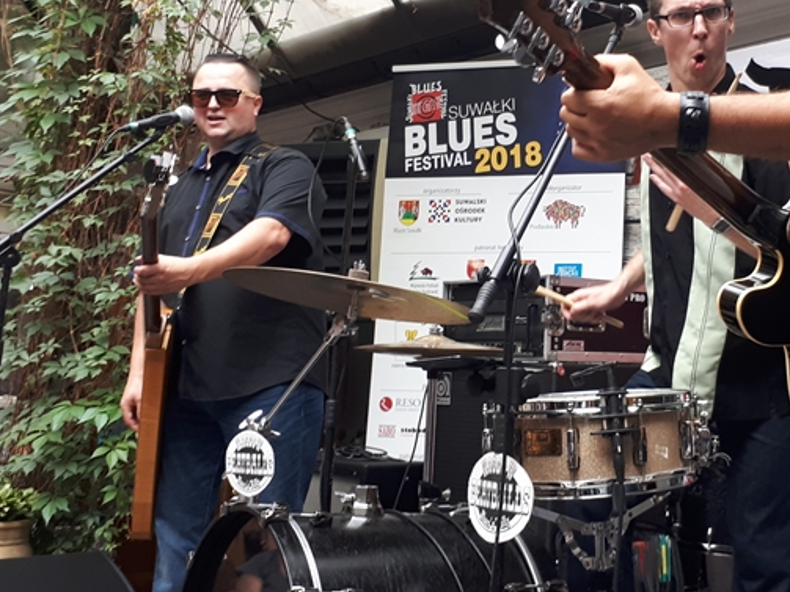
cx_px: 620
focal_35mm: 55
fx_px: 1255
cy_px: 166
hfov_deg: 34.0
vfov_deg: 26.3
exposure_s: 1/100
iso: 64
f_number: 1.9
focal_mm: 3.6
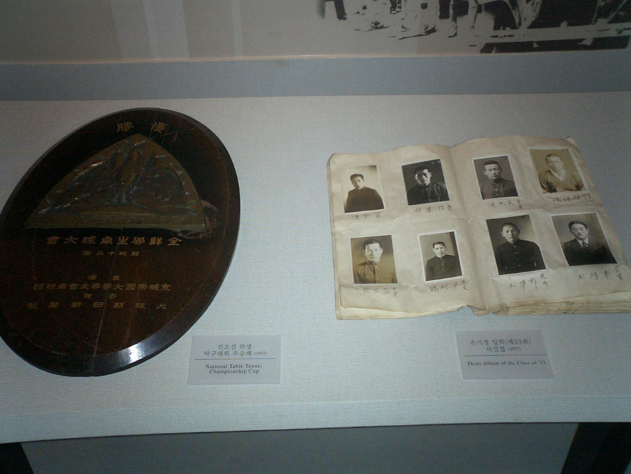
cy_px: 237
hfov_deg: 50.1
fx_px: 674
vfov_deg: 38.7
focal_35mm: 37
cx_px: 316
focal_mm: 5.6
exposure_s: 1/40
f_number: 3.5
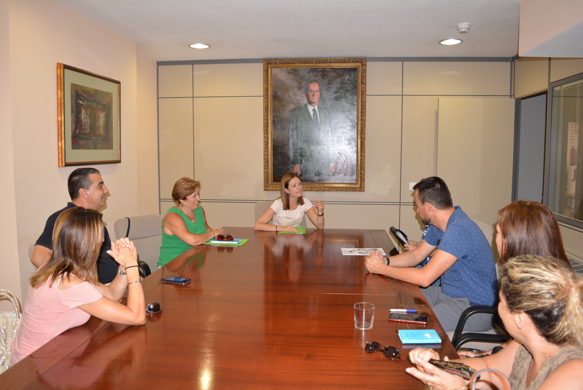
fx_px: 438
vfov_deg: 48.0
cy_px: 195
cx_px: 292
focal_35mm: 27
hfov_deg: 67.3
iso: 400
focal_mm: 18
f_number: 4
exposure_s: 1/60
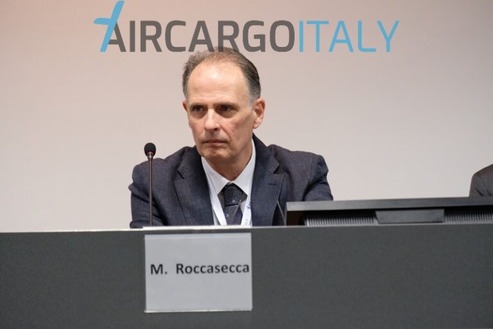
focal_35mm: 202
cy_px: 164
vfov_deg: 6.8
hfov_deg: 10.2
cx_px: 246
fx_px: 2766
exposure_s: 1/125
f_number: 4.4
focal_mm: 134.5
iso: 3200
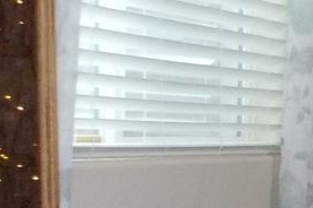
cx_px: 452
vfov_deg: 11.2
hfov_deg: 16.1
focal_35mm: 118
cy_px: 295
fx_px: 1026
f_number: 3.3
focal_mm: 4.1
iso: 800
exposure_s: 1/30
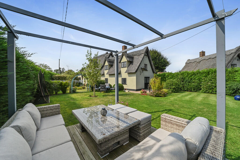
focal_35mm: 14
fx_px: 93
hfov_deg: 104.3
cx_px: 120
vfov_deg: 81.1
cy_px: 80
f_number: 13
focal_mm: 14
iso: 400
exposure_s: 1/500
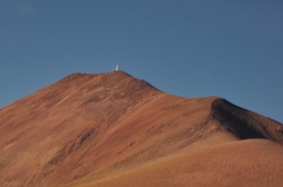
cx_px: 73
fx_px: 2305
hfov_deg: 7.0
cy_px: 155
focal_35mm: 294
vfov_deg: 4.6
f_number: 7.1
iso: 200
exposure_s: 1/800
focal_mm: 105
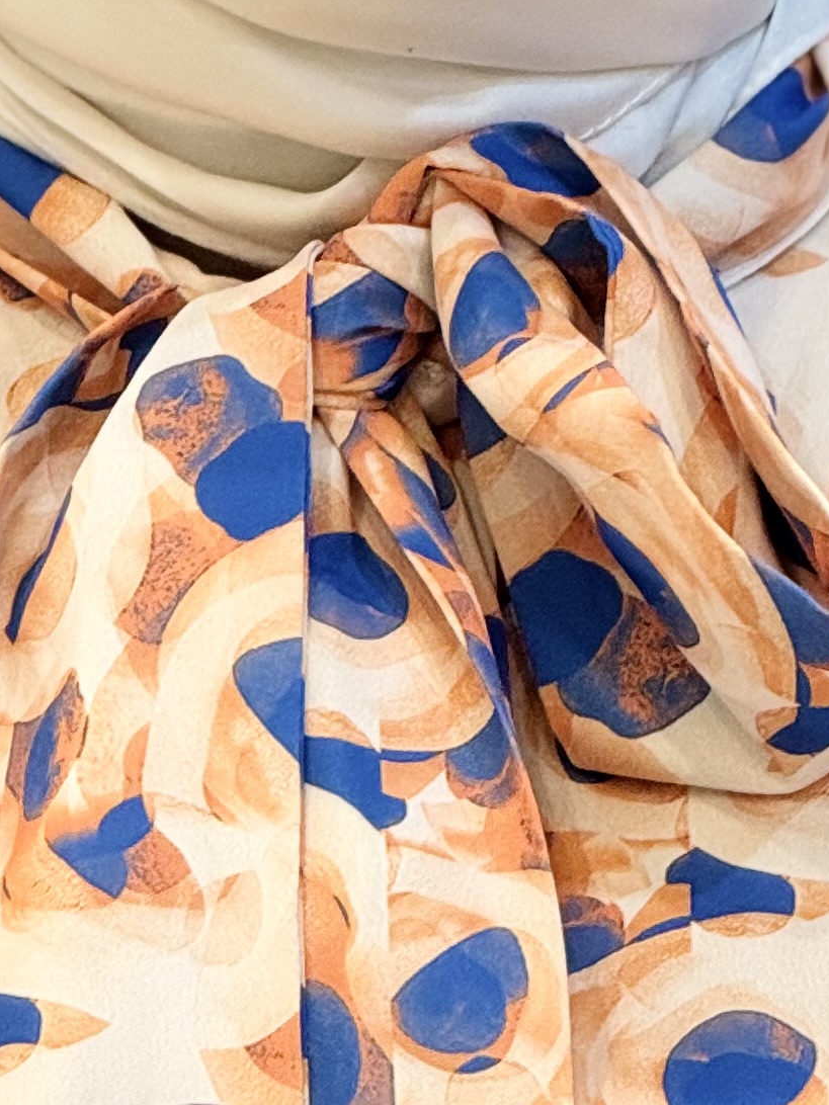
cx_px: 315
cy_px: -247
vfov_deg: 4.5
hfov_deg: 3.4
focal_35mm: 443
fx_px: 14146
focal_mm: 15.66
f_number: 2.8
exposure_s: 1/100
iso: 125
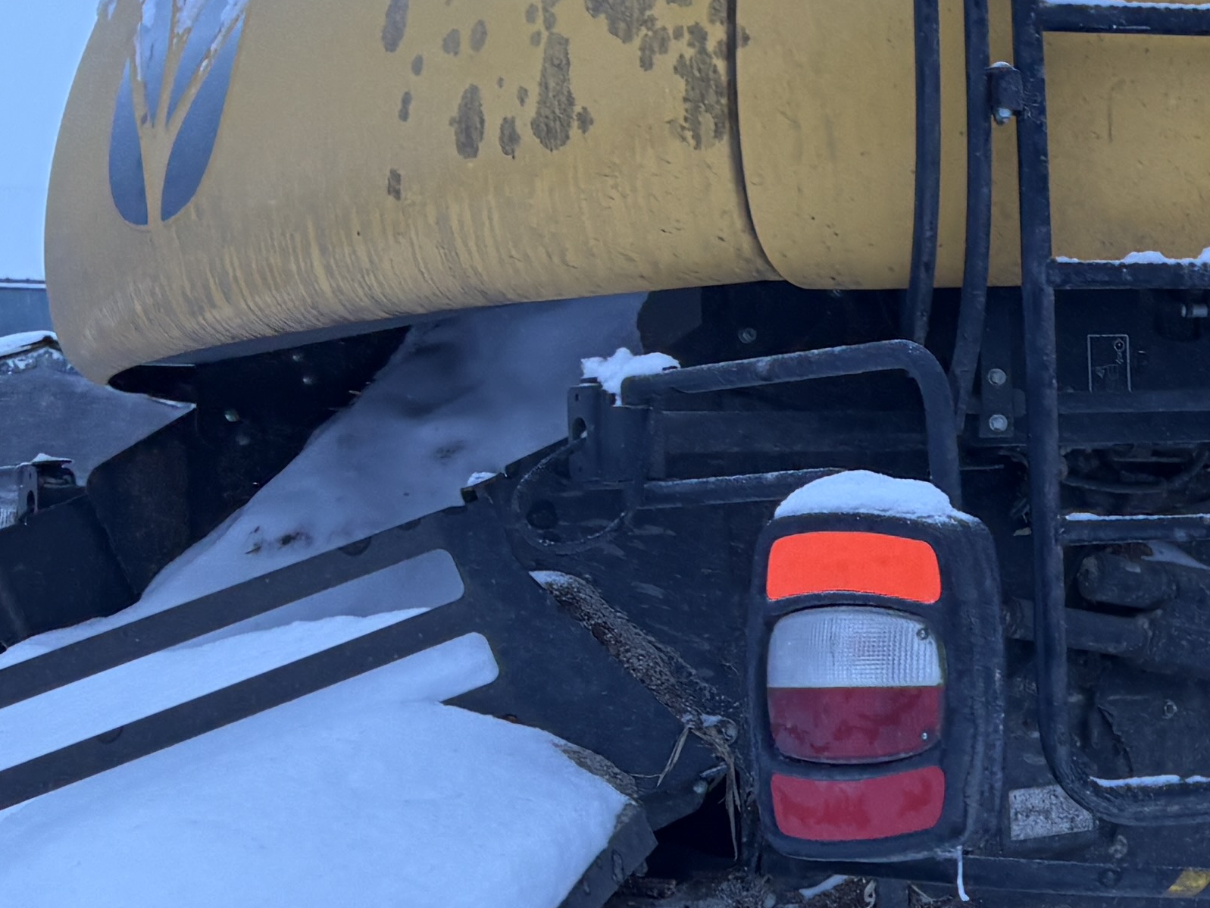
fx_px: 3251
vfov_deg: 15.9
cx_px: 1785
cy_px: 449
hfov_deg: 18.7
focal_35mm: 93
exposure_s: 1/122
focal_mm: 5.96
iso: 40
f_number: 1.6
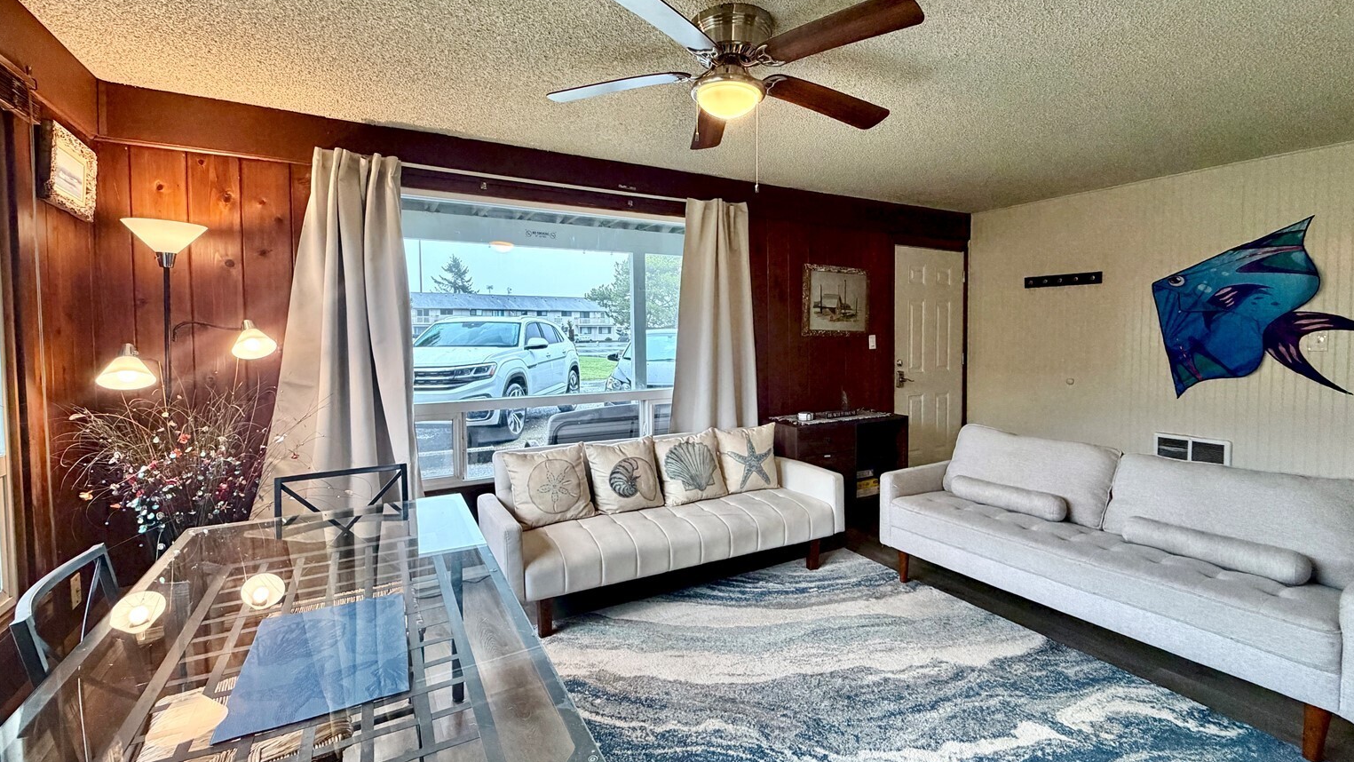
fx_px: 574
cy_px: 354
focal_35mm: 16
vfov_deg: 67.0
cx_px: 667
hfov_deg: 99.4
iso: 320
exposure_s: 1/60
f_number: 2.2
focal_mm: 2.22
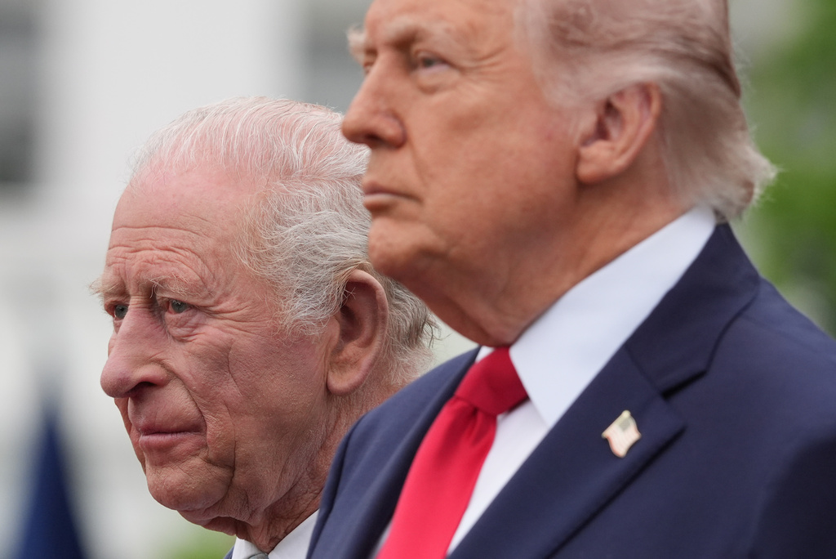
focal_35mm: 661
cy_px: 280
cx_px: 418
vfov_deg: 2.1
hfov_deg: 3.1
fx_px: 15358
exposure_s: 1/500
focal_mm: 441
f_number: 8
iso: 1600
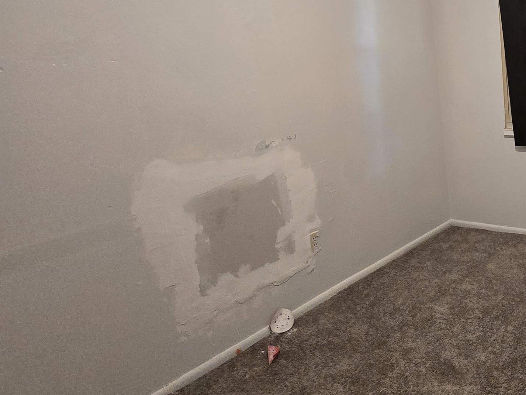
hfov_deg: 47.7
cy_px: 161
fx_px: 426
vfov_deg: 49.5
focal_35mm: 28
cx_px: 566
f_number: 2.2
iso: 1000
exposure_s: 1/60
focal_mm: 2.2
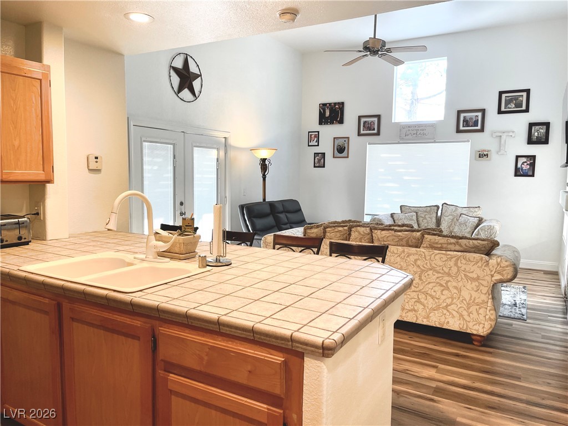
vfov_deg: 54.9
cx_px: 284
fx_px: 410
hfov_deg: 69.4
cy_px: 213
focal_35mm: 25
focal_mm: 5.1
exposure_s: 1/120
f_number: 1.6
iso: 100
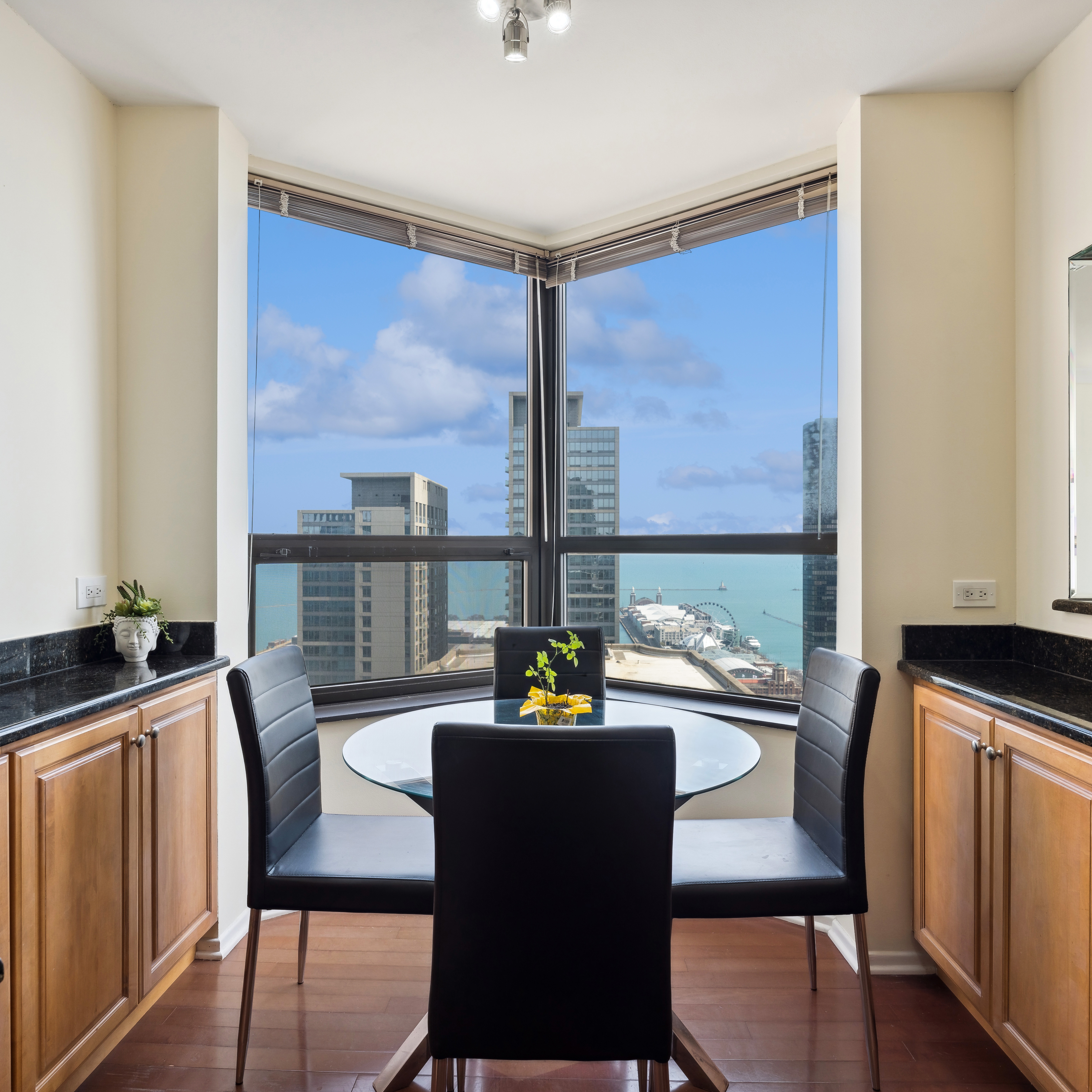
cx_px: 548
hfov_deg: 72.1
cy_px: 552
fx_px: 749
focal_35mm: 21
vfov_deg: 72.1
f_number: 8
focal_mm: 16
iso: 320
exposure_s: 1/250
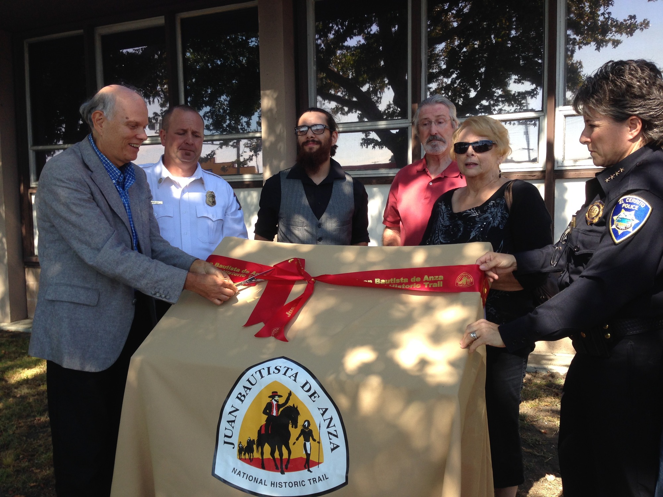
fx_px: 632
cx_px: 332
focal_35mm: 33
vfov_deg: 42.9
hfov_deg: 55.4
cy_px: 248
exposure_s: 1/475
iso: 50
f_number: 2.4
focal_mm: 4.12
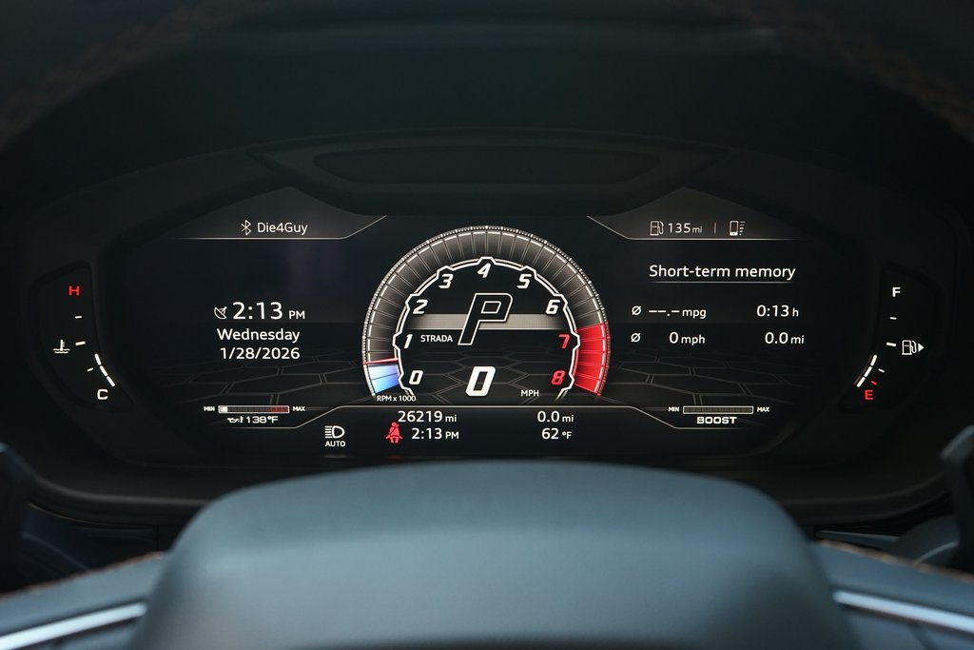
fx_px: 1001
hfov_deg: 51.9
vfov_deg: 36.0
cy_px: 325
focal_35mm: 37
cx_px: 487
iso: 1250
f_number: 6.3
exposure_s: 1/30
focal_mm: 37
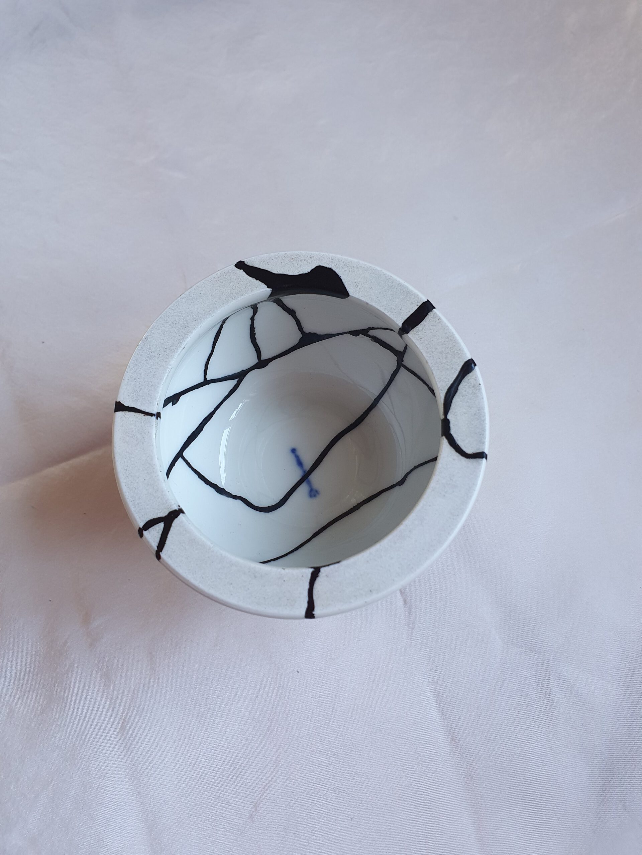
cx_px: 321
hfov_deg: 53.1
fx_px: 643
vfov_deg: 67.3
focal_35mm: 26
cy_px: 428
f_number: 2.4
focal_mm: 4.32
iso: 200
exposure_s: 1/60
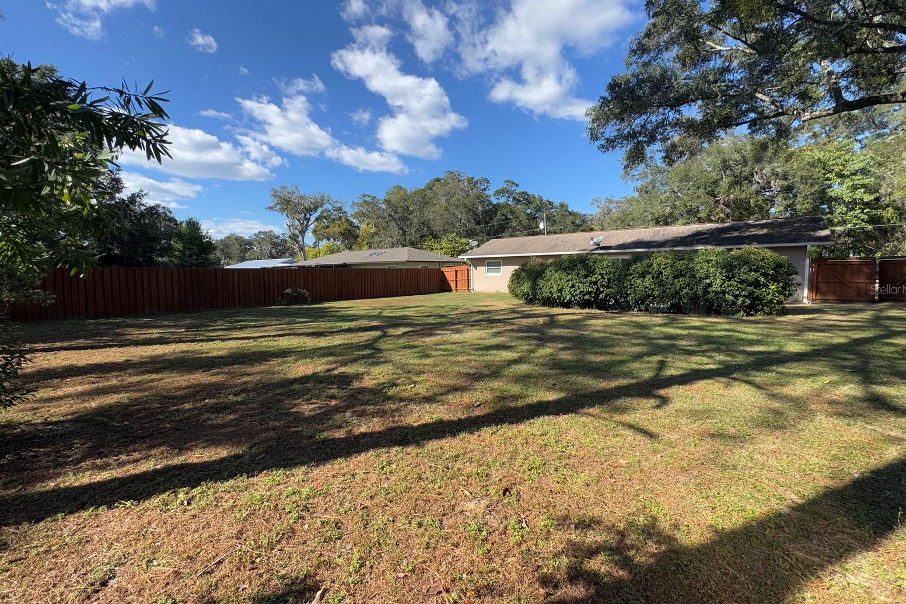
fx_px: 377
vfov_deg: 77.3
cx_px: 459
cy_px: 289
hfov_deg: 100.4
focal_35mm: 15
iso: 40
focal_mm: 2.22
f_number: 2.2
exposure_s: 1/932
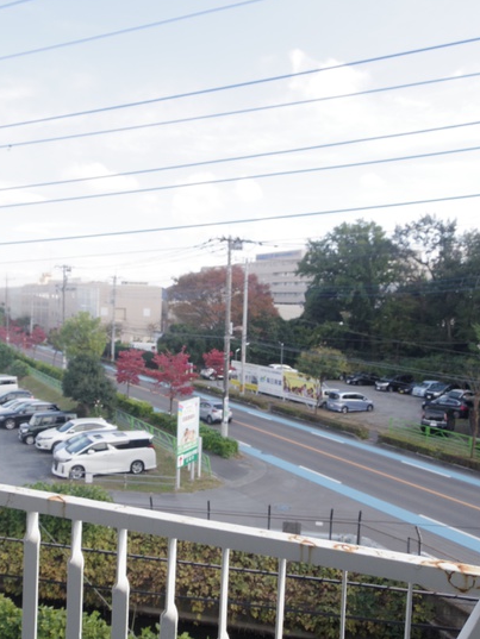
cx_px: 185
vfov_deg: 59.9
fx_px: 554
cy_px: 337
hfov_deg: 46.5
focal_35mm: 30
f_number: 4
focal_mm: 5
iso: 200
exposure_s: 1/125
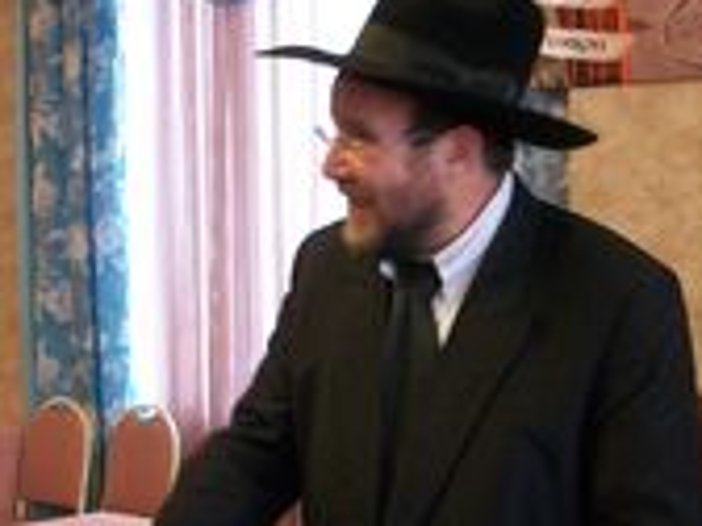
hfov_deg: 25.4
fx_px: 1541
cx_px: 196
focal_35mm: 76
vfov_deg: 19.3
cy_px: 384
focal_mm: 5.7
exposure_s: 1/8
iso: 160
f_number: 2.8
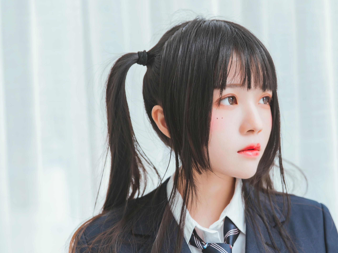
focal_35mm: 94
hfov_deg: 20.8
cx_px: 225
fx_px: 918
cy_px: 147
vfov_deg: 15.7
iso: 320
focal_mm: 70
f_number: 2.8
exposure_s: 1/160
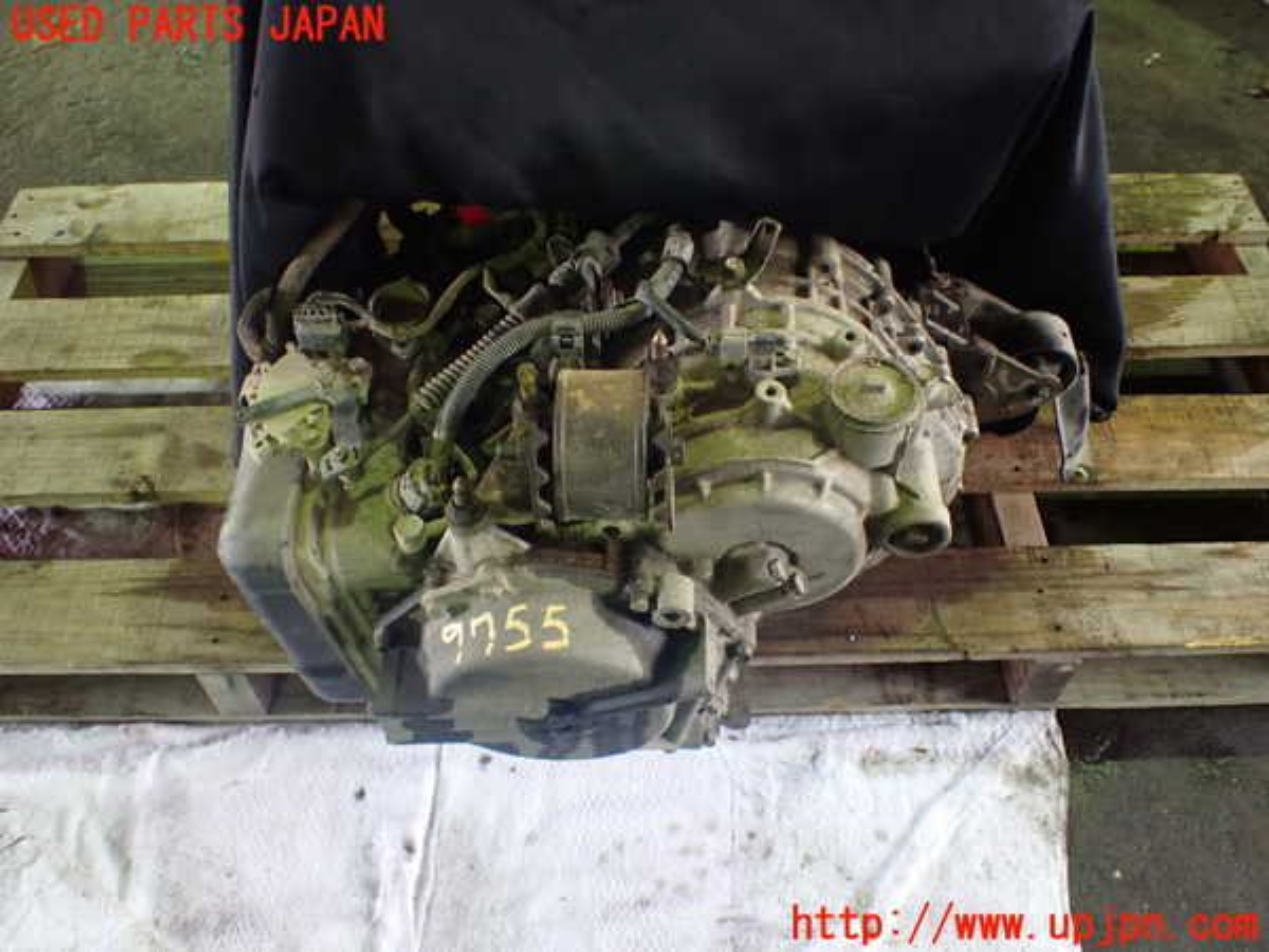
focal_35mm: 30
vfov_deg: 46.8
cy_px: 476
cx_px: 634
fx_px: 1100
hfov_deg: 60.0
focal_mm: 5.4
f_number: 2.3
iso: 800
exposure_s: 1/60
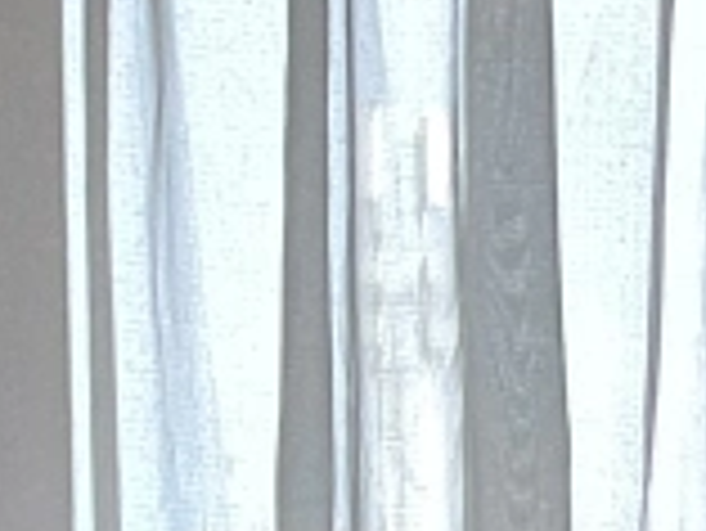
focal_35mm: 232
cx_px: 2631
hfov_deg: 6.9
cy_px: 1325
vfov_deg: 6.1
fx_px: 4735
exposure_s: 1/122
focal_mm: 3
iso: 40
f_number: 1.8
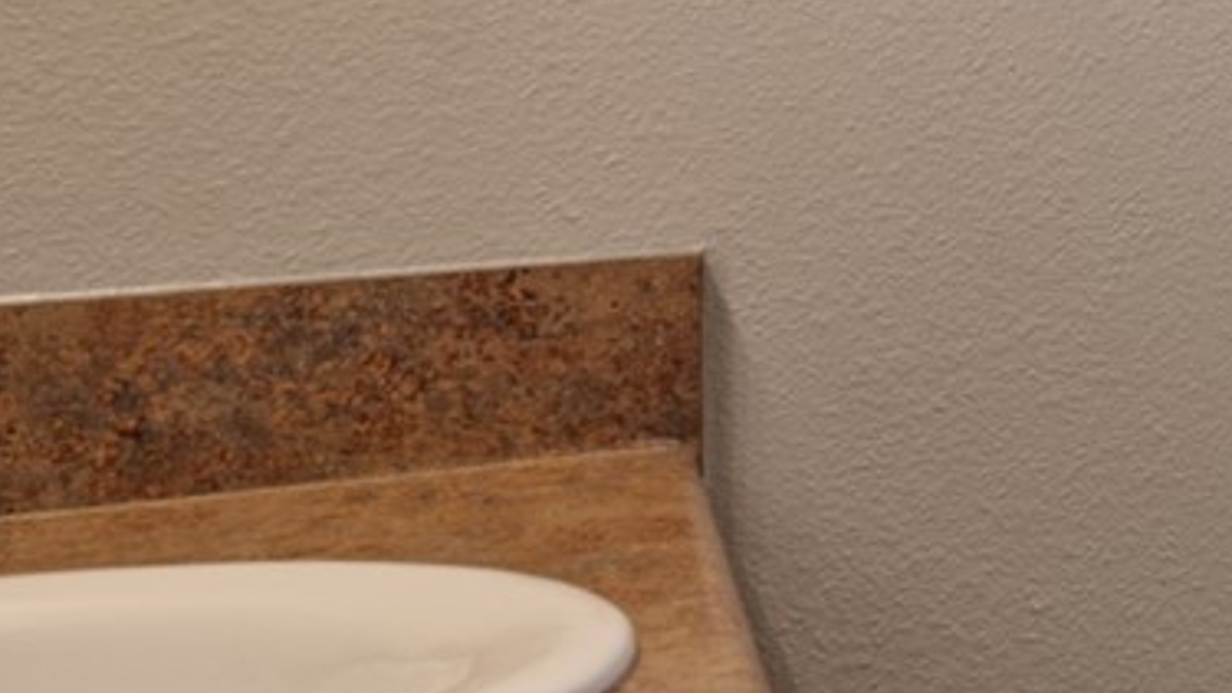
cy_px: -174
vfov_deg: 12.2
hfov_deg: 14.1
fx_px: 3169
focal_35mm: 97
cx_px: 3052
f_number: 9
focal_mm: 16
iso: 250
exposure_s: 1/1.25
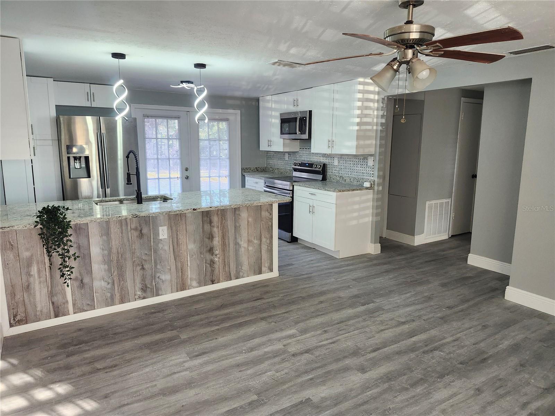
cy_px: 208
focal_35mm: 23
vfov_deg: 58.9
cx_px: 278
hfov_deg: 73.9
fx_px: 369
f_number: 1.8
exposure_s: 1/120
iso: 320
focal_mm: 5.54
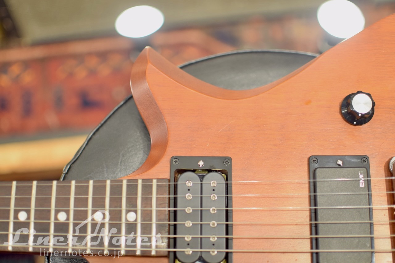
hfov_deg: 37.8
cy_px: 132
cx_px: 198
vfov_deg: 25.8
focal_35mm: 52
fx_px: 576
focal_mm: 35
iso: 400
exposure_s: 1/60
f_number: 1.8
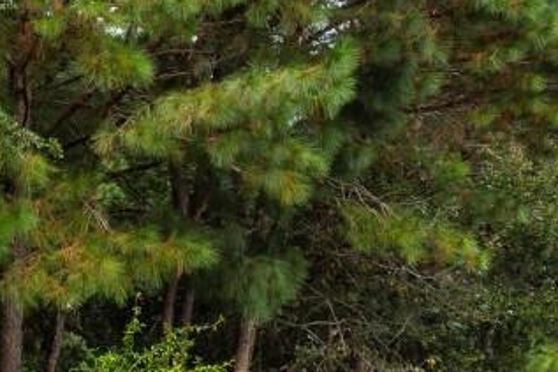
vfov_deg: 14.3
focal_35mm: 92
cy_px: 465
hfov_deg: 19.3
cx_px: -280
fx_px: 1425
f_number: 6.3
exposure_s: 1/160
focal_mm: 12
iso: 100
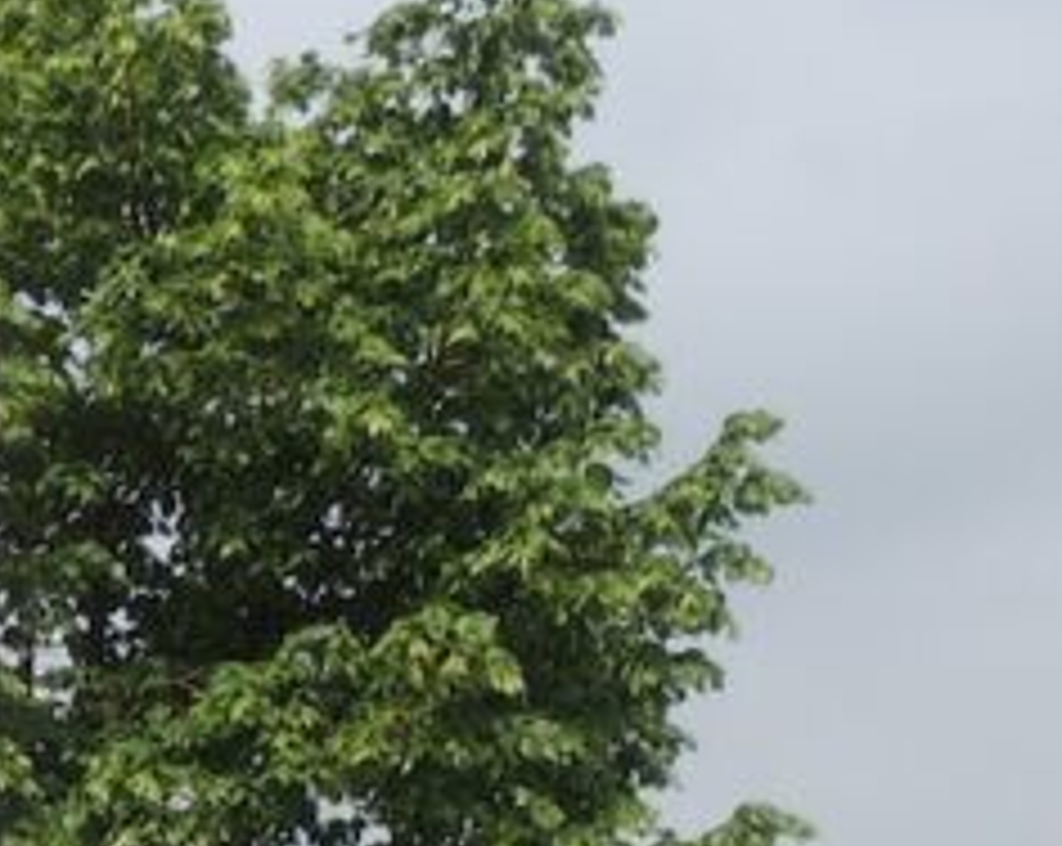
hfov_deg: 12.8
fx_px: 4393
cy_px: 1674
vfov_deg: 10.2
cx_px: -670
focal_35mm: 140
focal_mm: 5.8
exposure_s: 1/1600
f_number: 3.2
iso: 100
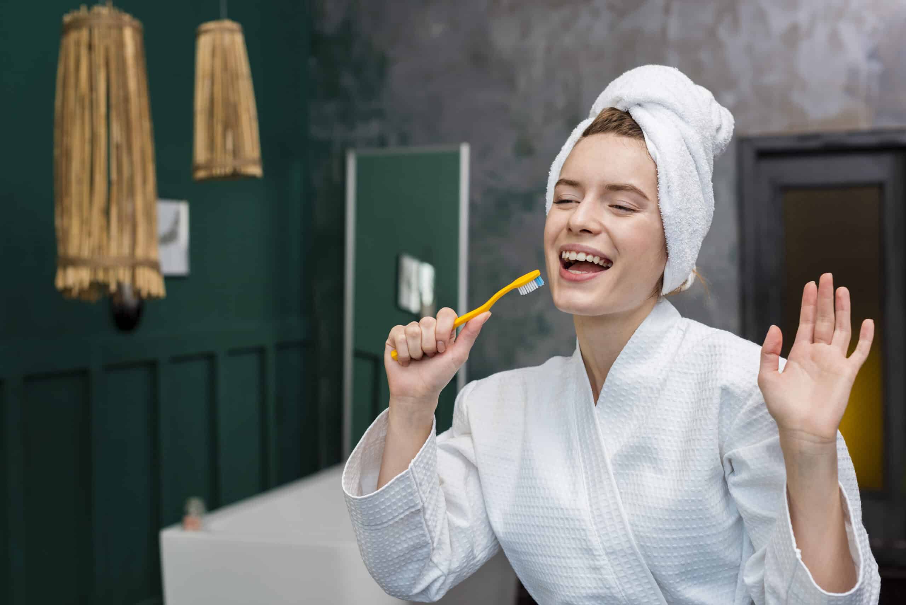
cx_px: 453
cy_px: 302
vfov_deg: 27.0
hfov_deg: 39.6
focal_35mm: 50
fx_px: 1259
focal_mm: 50
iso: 200
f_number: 4
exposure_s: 1/160
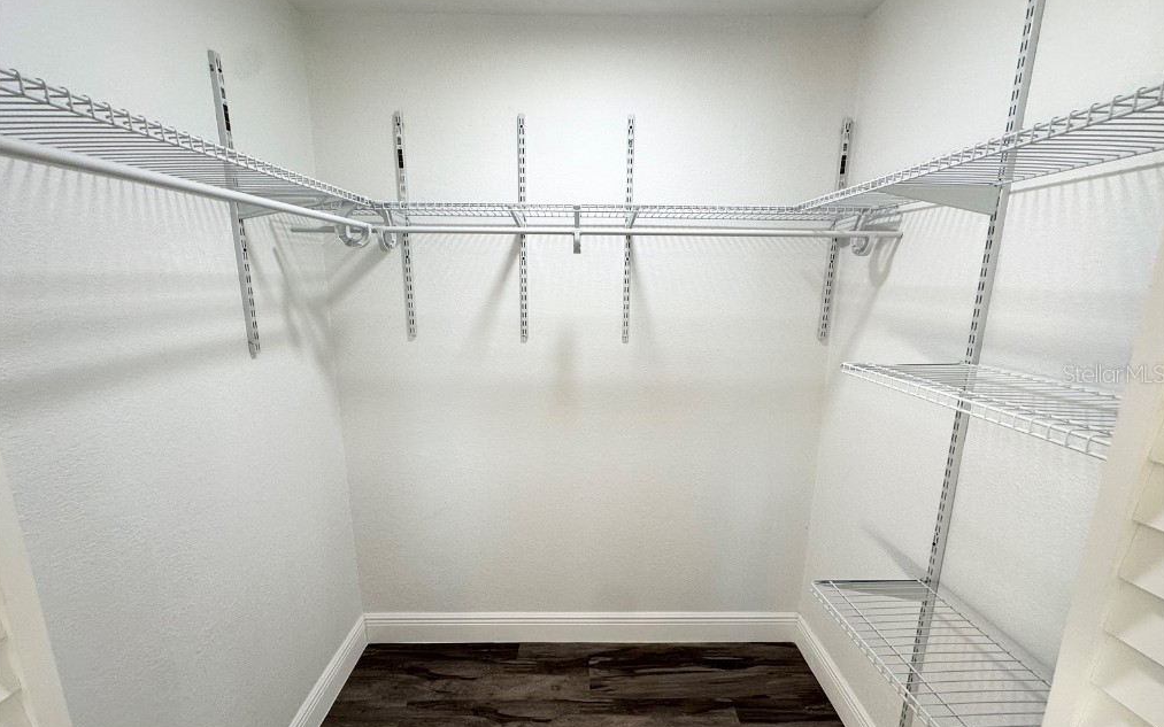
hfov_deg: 101.5
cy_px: 373
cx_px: 583
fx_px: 476
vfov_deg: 74.8
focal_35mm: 15
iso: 125
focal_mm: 2.22
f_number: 2.2
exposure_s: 1/120
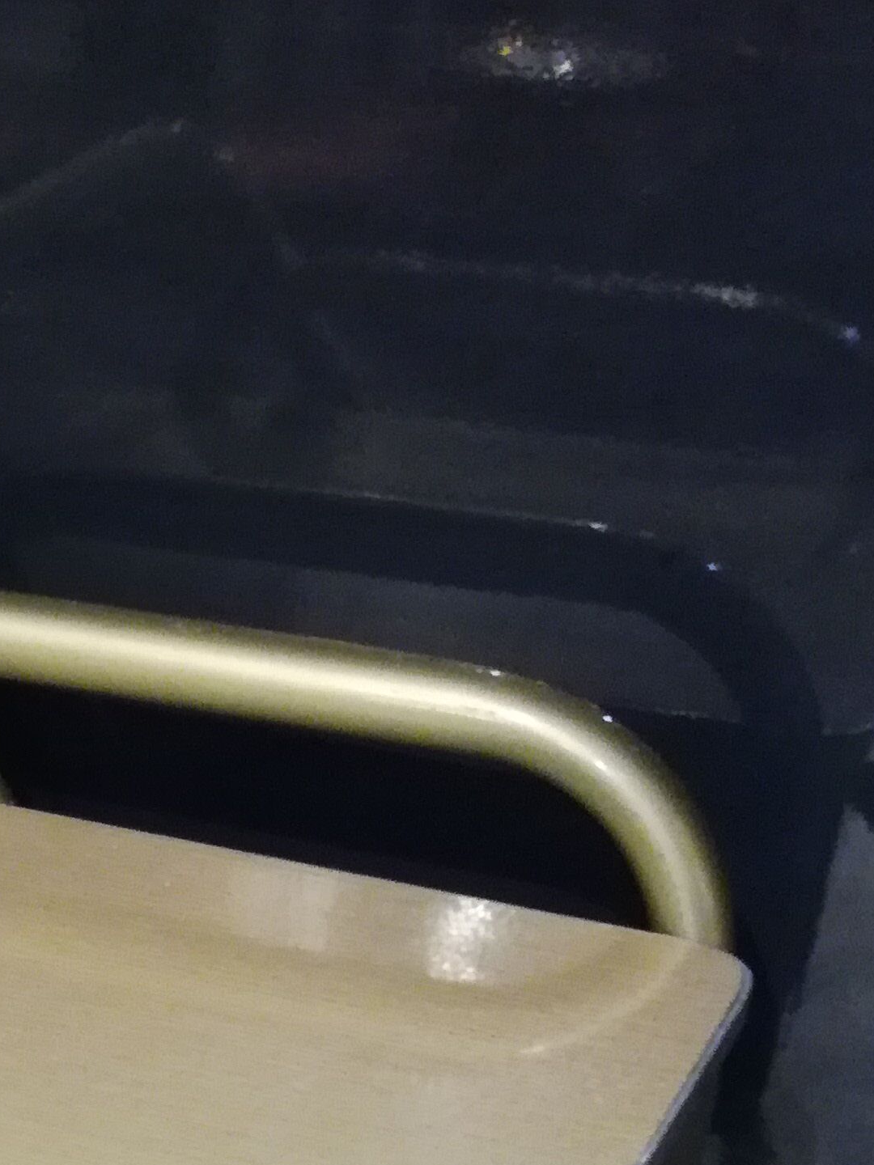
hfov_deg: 17.7
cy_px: 1591
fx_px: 2626
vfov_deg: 22.0
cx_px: -247
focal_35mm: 78
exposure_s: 1/25
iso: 500
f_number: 2
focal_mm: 3.79
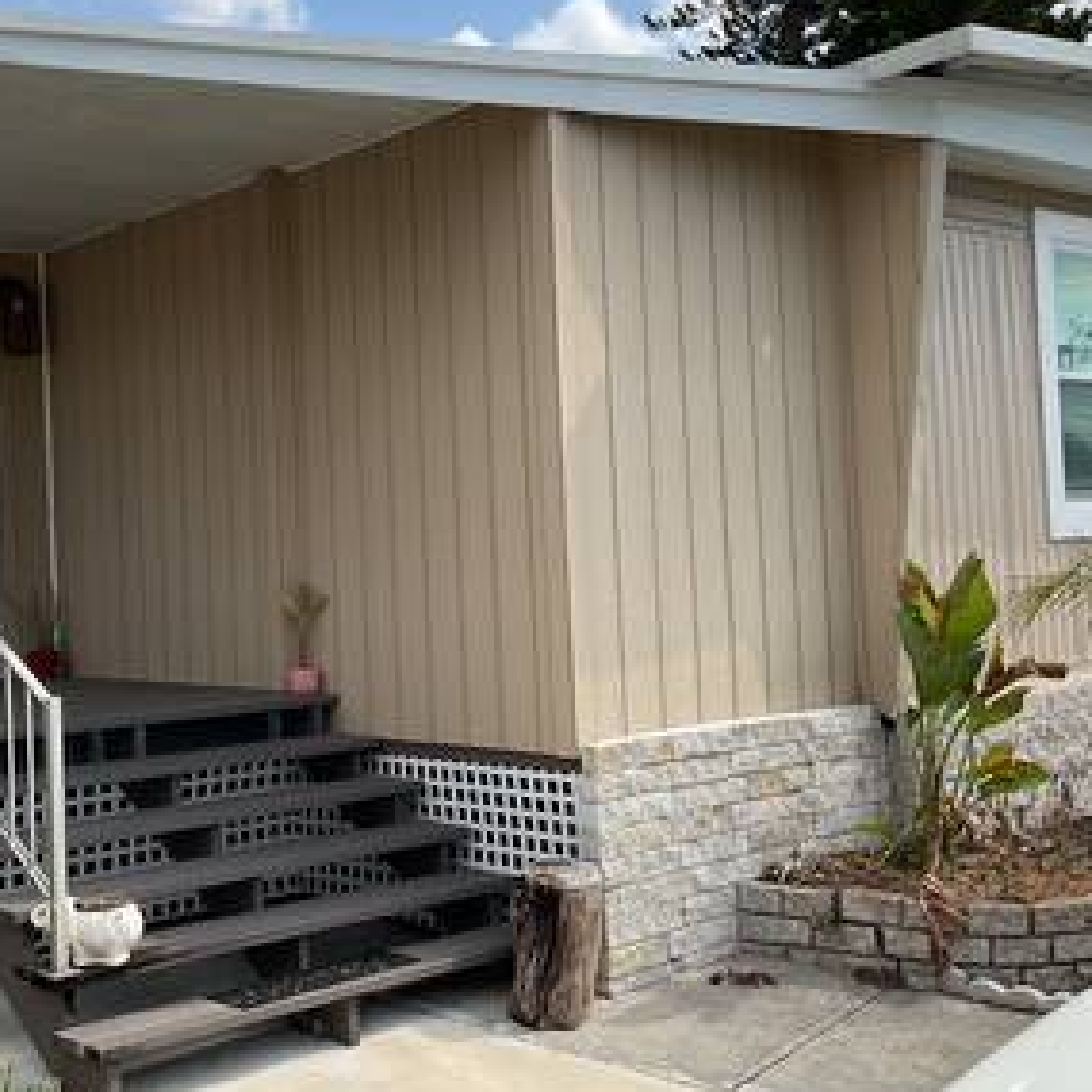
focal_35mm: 46
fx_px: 1642
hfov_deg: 36.7
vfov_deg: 36.8
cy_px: 498
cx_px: 452
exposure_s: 1/1848
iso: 16
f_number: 1.8
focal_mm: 3
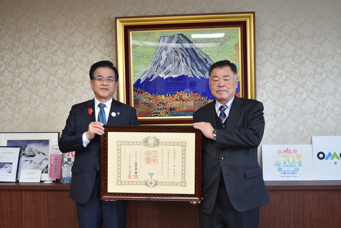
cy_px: 114
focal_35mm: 42
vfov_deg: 31.9
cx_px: 170
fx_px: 398
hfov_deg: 46.4
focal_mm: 28
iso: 400
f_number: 5
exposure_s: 1/60
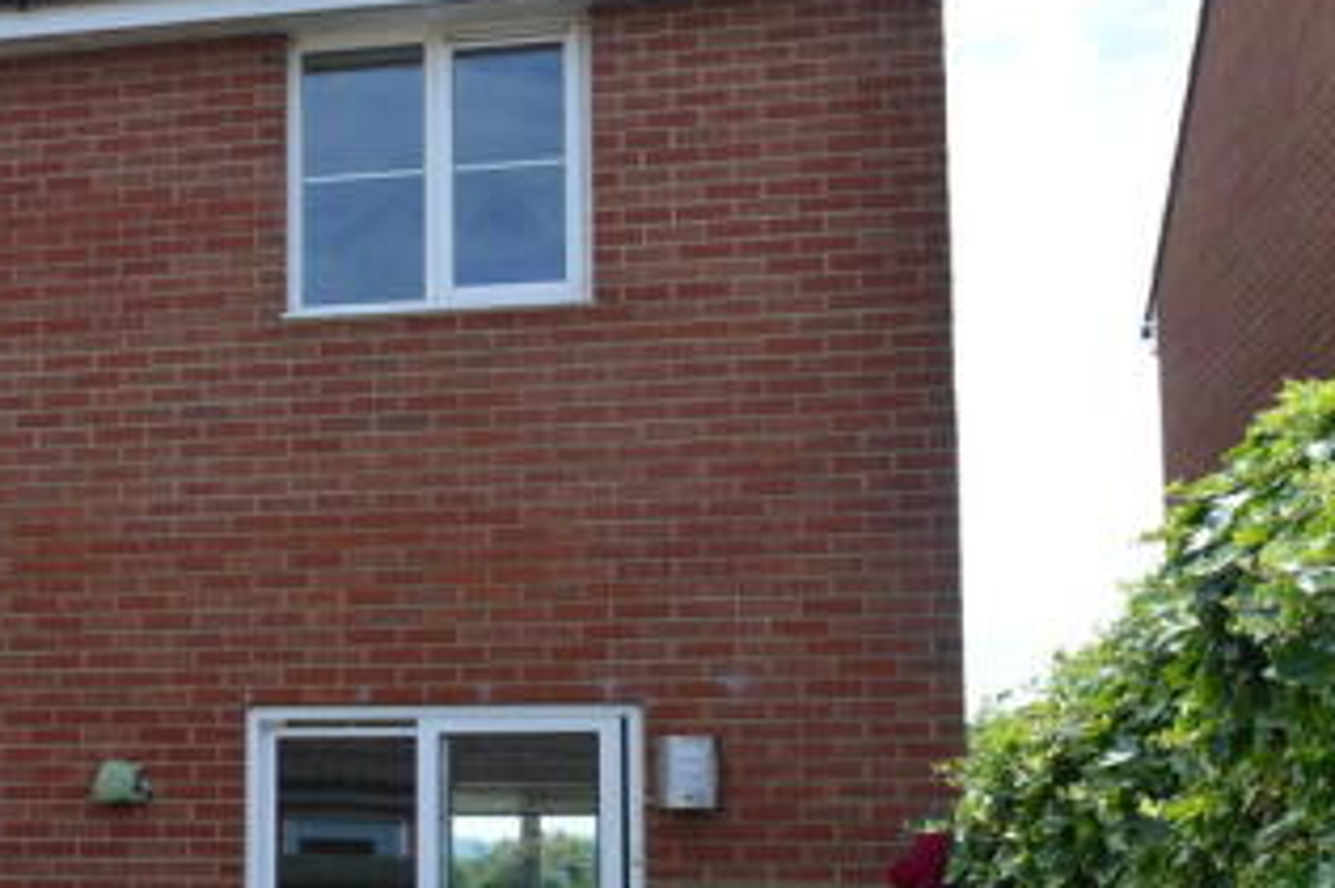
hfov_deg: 33.7
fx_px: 2074
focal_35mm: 56
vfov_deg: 23.8
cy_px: 693
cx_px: 118
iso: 360
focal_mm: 18
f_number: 11
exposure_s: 1/500
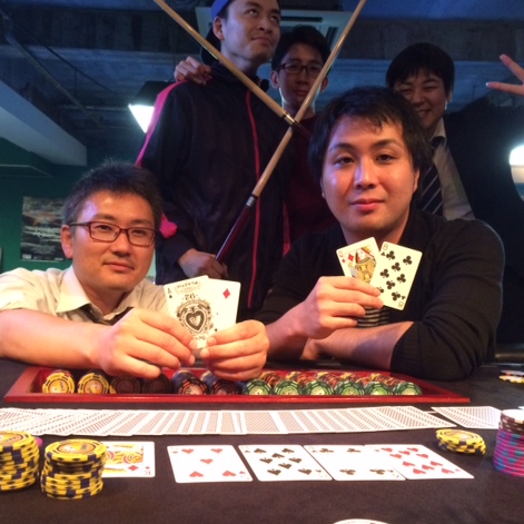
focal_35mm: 36
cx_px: 240
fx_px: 617
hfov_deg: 46.0
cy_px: 260
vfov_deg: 46.0
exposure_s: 1/15
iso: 400
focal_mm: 4.12
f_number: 2.2
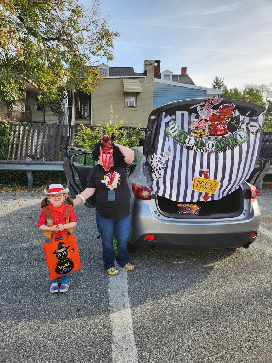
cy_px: 182
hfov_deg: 58.9
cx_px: 136
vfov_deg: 73.9
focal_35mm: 23
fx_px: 241
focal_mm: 5.4
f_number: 1.8
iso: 20
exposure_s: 1/719
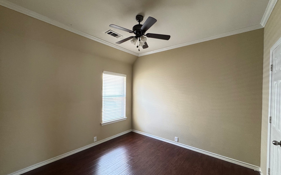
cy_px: 92
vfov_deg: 74.7
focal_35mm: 15
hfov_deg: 101.5
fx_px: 115
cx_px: 140
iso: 400
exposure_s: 1/60
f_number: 2.2
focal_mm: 2.22
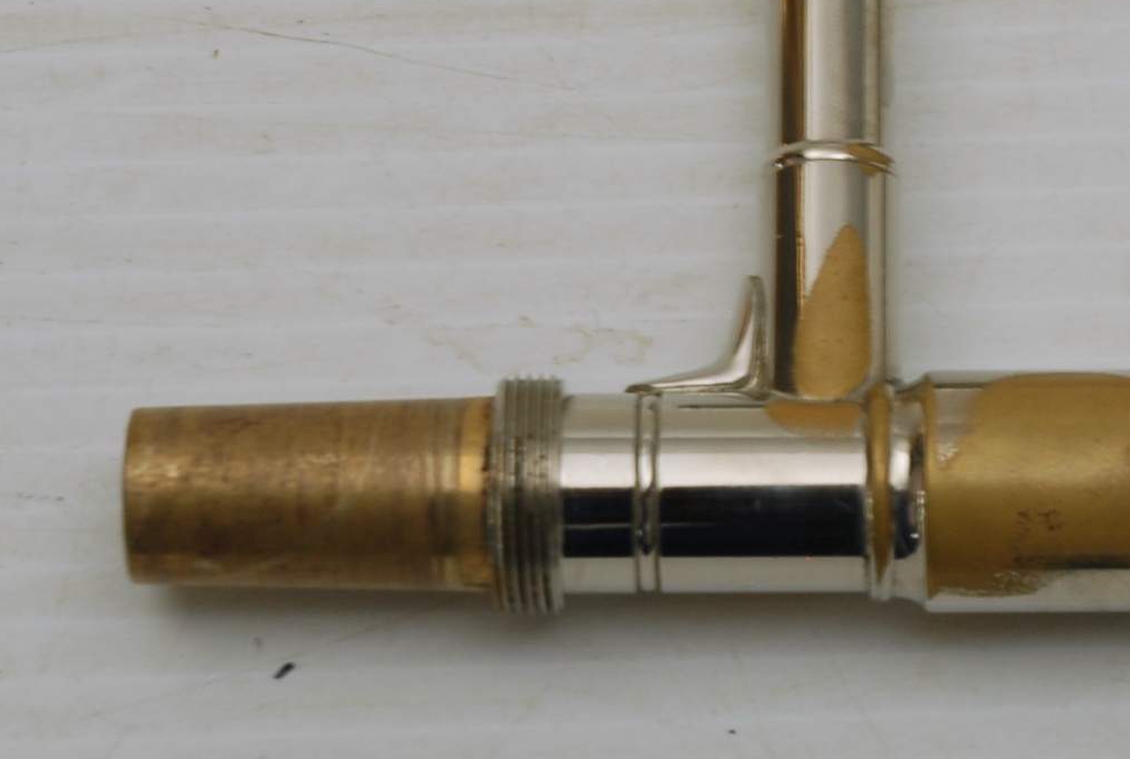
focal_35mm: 224
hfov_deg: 9.1
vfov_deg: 6.1
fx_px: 7047
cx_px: 1047
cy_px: -35
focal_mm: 52
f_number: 8
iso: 100
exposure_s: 1/2.5
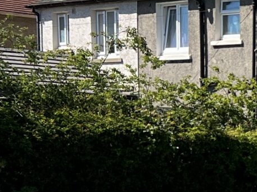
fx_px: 1084
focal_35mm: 146
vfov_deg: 9.9
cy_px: 263
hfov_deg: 10.9
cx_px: 671
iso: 50
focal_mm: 5.7
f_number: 1.5
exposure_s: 1/2994
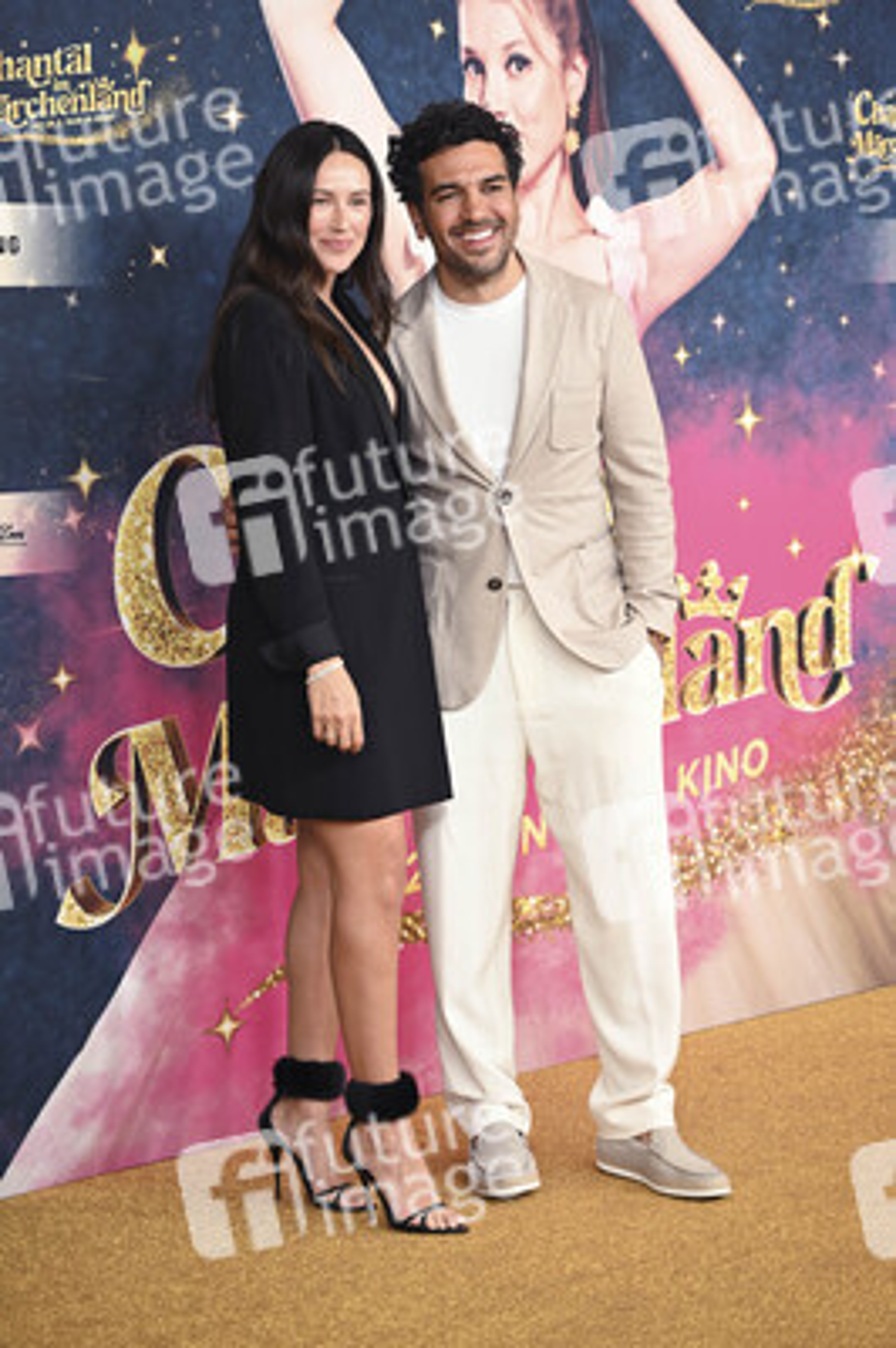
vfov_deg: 27.0
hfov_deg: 18.2
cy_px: 674
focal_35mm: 75
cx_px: 448
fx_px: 2805
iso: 400
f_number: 2.8
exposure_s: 1/160
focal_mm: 75
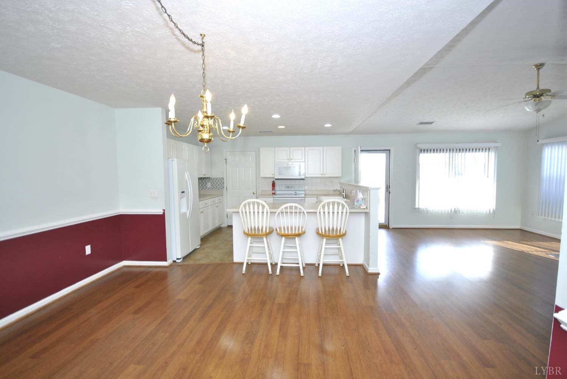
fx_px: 237
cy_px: 190
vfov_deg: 77.5
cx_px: 284
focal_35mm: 15
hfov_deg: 100.3
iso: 200
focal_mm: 10
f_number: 4
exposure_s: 1/60
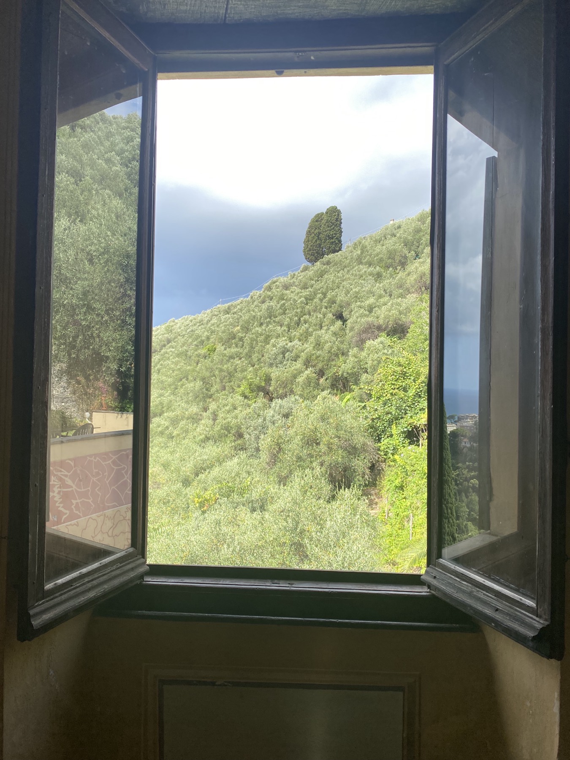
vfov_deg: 67.3
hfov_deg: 53.1
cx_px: 285
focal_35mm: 26
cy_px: 380
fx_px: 571
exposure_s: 1/1157
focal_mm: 4.25
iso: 32
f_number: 1.8
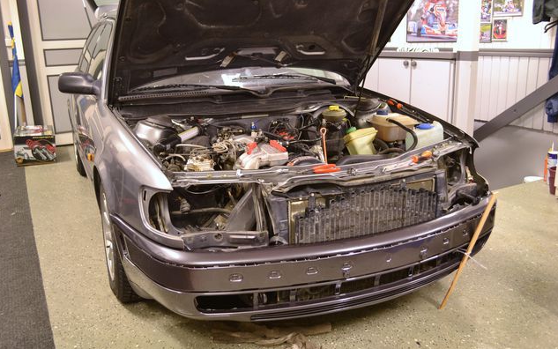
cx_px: 279
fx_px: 517
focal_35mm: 34
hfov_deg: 56.7
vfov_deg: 37.3
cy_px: 187
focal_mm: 22
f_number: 3.8
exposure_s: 1/2
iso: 100
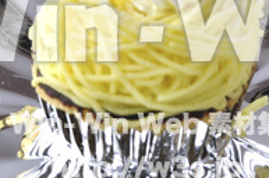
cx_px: 148
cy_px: 39
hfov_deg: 15.8
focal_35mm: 130
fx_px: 970
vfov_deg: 10.5
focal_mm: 38
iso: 250
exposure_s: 1/60
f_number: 8
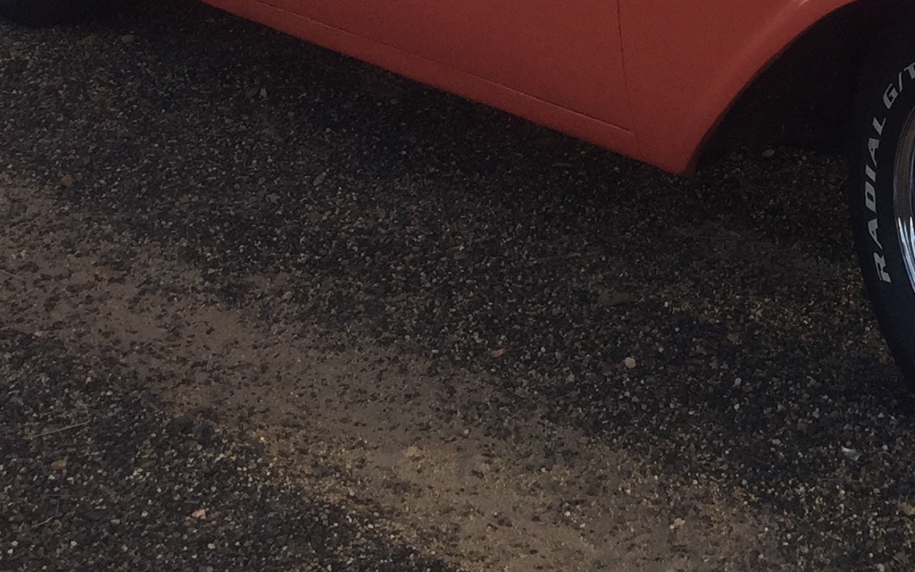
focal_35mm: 87
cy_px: -314
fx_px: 2170
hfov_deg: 22.9
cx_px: 904
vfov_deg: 14.0
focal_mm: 4.15
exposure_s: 1/807
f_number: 2.2
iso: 32
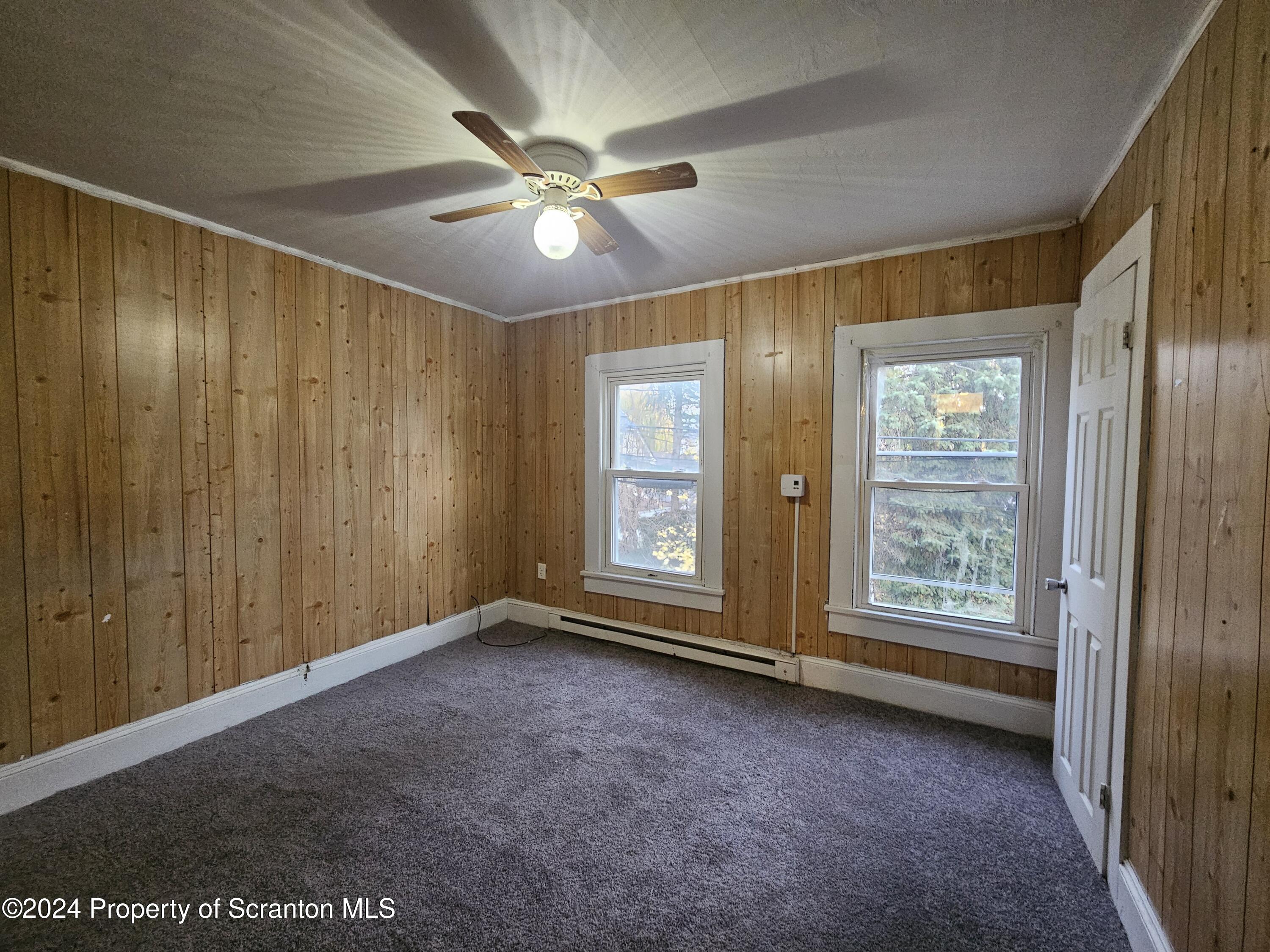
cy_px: 476
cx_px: 635
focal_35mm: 13
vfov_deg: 89.9
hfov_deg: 106.2
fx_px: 477
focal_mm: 2.2
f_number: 2.2
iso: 640
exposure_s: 1/30
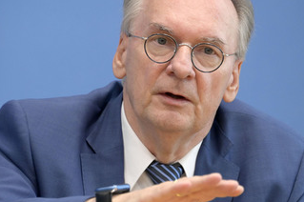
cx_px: 166
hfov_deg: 6.9
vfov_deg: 4.6
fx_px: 2505
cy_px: 96
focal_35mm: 297
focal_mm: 210
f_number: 5.6
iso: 5000
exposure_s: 1/500
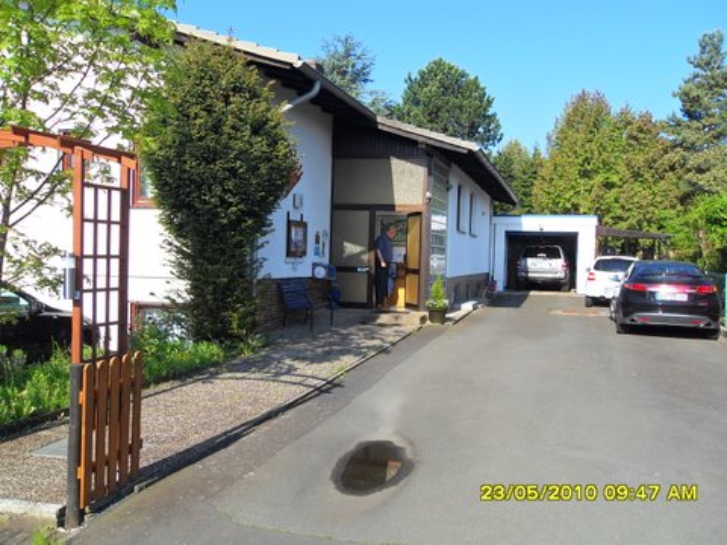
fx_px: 735
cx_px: 364
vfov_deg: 40.7
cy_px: 272
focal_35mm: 35
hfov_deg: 52.6
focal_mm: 6.3
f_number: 8.2
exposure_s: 1/125
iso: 80
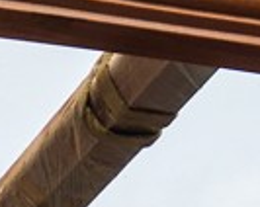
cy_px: -225
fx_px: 1675
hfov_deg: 8.8
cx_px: 307
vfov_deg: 6.8
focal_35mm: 218
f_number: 2.2
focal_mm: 4.15
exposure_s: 1/113
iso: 25
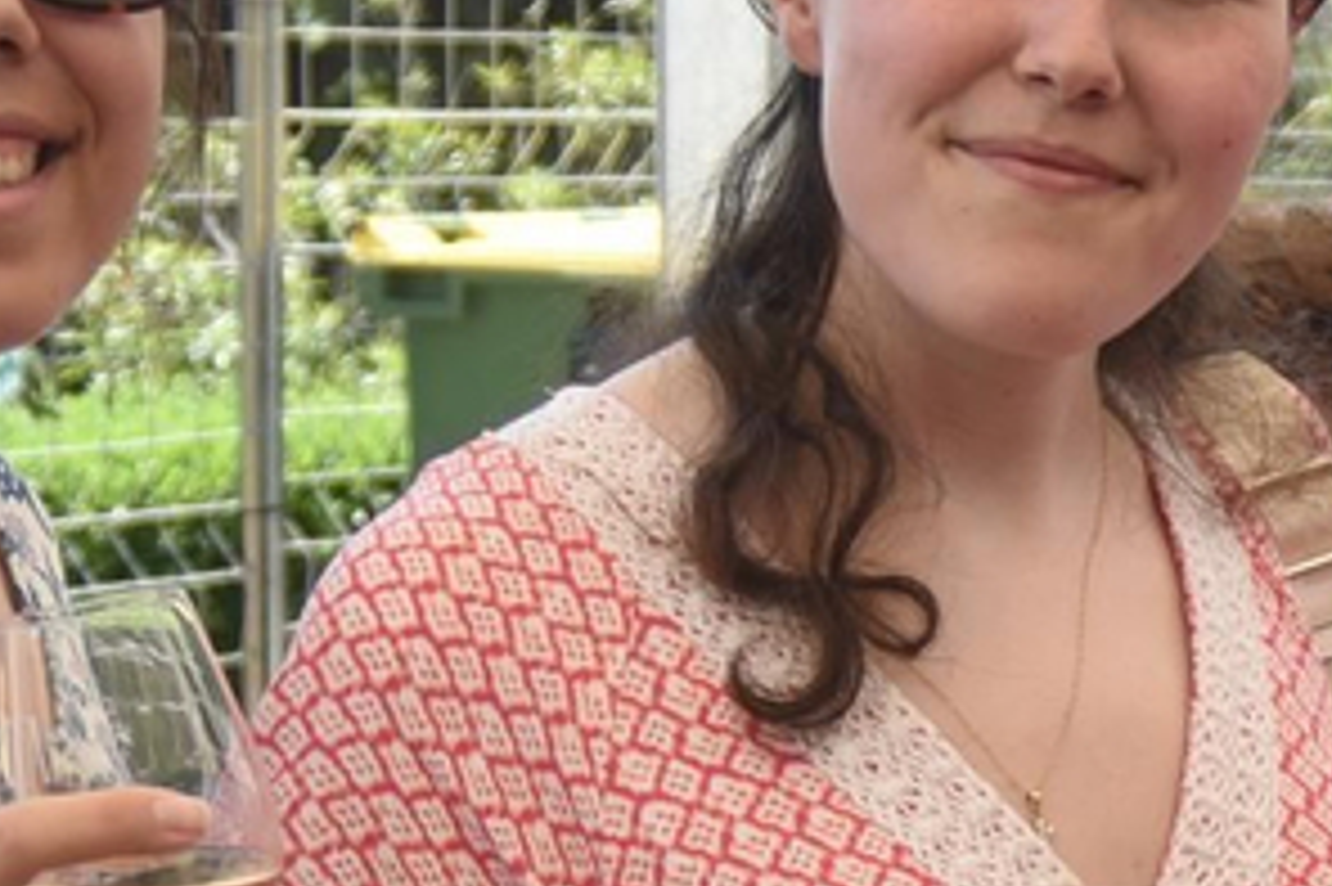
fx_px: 5806
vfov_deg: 8.7
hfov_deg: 12.6
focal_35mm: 157
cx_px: 1872
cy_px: 913
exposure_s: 1/320
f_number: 5.6
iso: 180
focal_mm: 29
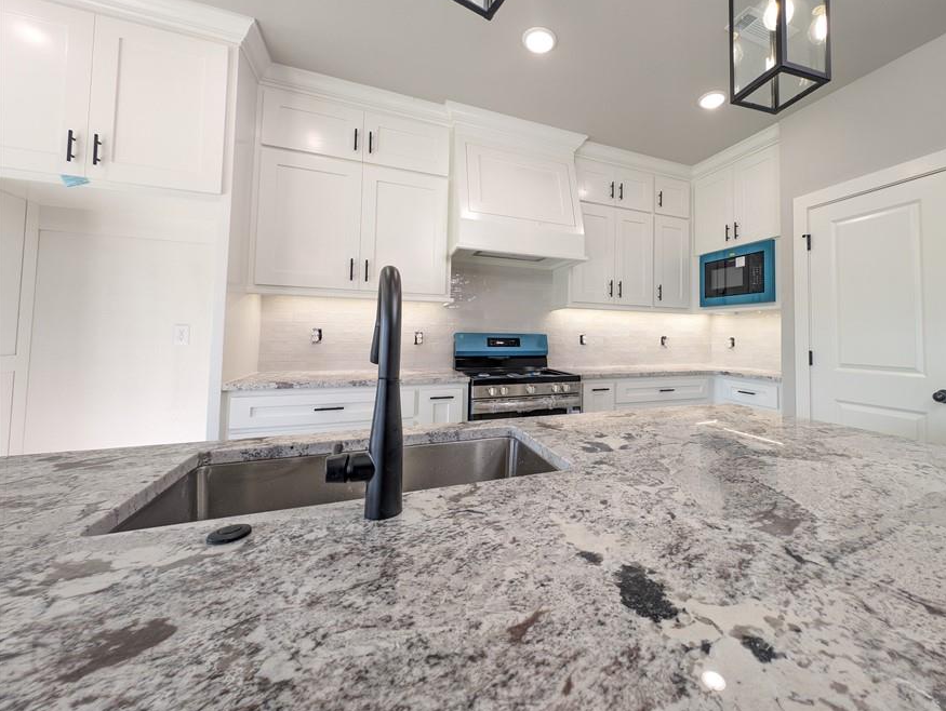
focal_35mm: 14
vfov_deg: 85.5
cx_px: 550
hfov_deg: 101.1
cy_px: 319
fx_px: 383
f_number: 1.95
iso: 57
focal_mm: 2.23
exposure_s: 1/60
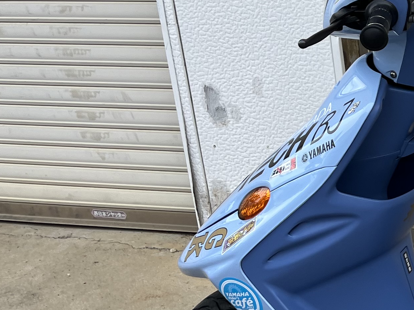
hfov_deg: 19.7
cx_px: 650
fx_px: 1005
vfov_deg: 17.5
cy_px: 99
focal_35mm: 84
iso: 40
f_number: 1.6
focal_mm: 5.1
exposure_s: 1/174
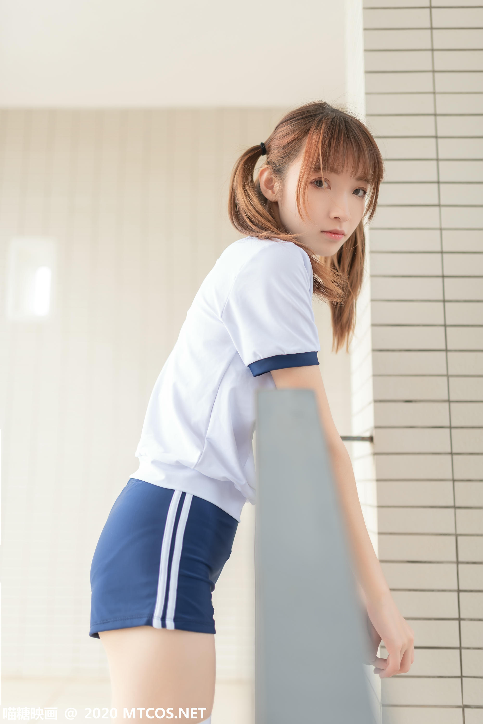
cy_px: 362
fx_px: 704
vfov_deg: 54.4
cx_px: 242
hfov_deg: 37.9
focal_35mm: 35
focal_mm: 35
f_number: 1.8
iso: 100
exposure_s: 1/640
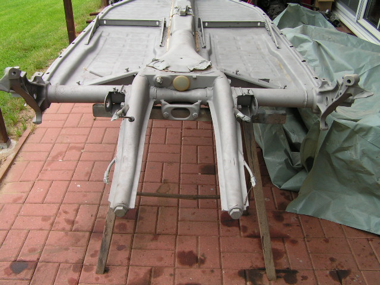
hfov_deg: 49.0
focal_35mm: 38
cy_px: 142
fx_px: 417
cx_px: 190
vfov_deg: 37.7
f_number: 4
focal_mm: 6.3
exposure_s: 1/40
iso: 50
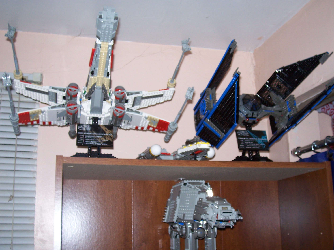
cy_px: 126
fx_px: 415
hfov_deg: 43.8
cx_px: 170
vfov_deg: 33.6
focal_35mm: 43
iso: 125
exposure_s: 1/60
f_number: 3
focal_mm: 7
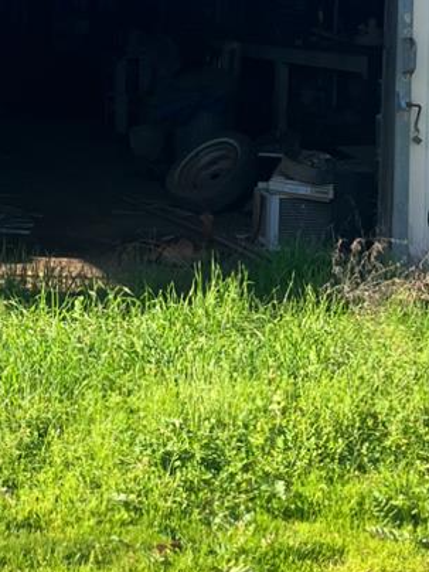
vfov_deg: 18.6
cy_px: 54
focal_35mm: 104
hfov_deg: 14.1
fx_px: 1719
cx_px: 47
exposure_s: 1/648
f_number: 1.8
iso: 32
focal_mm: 3.99
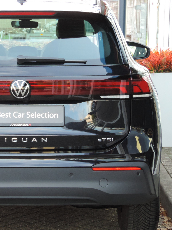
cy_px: 116
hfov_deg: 10.1
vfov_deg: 13.5
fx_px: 967
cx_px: 23
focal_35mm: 146
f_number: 4.2
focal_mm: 18.7
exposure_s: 1/50
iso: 400
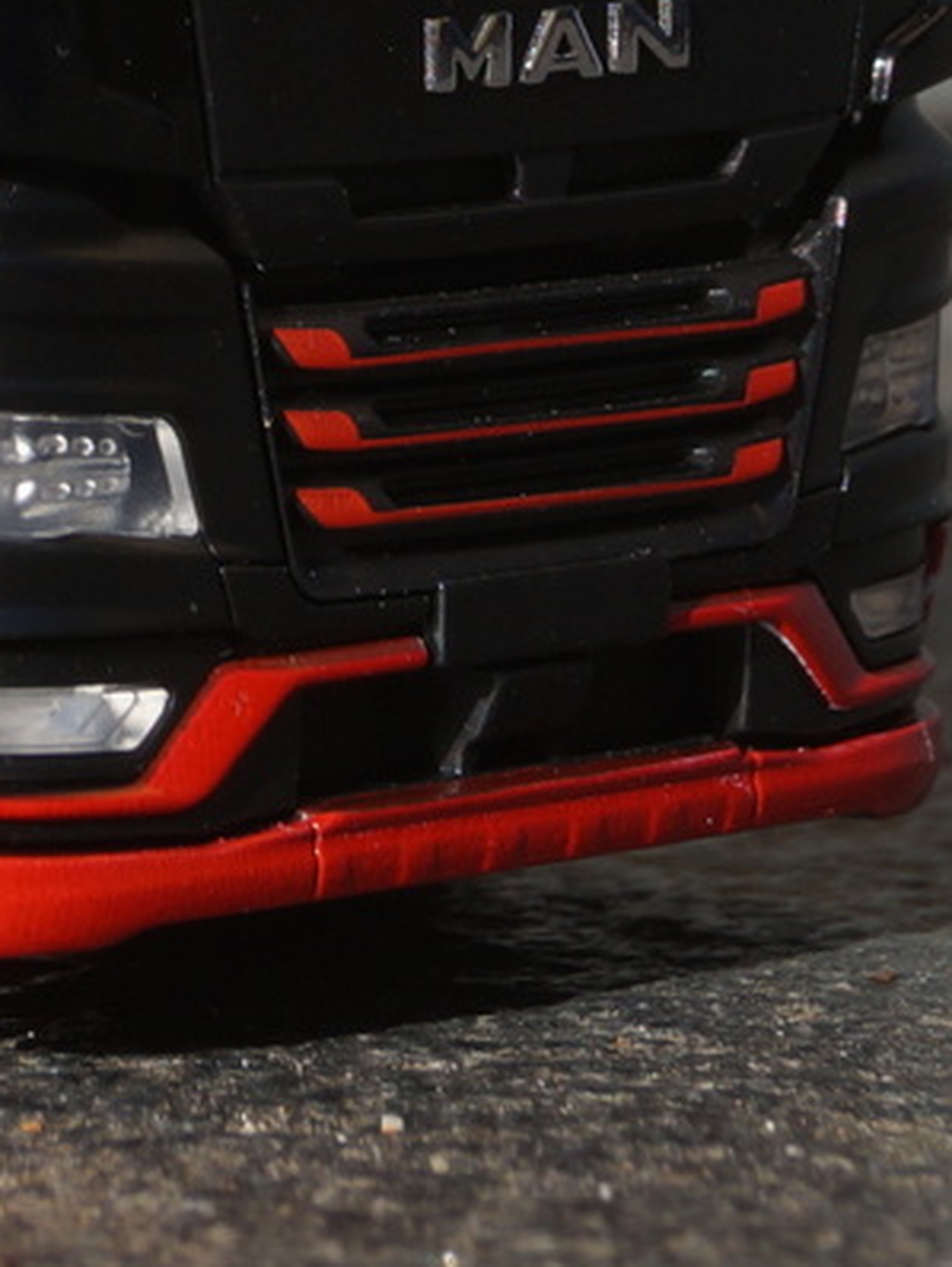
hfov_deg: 4.1
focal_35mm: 362
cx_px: -312
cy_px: -807
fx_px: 13260
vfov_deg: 5.4
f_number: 14
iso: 100
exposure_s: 1/80
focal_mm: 50
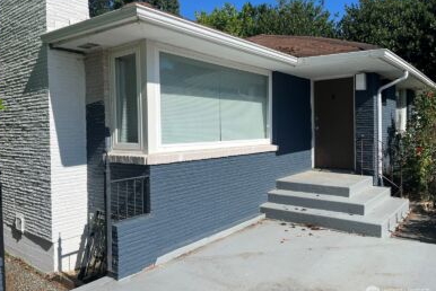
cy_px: 135
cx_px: 212
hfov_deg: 65.4
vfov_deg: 46.4
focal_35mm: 28
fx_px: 339
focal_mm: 5.1
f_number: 1.6
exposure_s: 1/4854
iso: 50
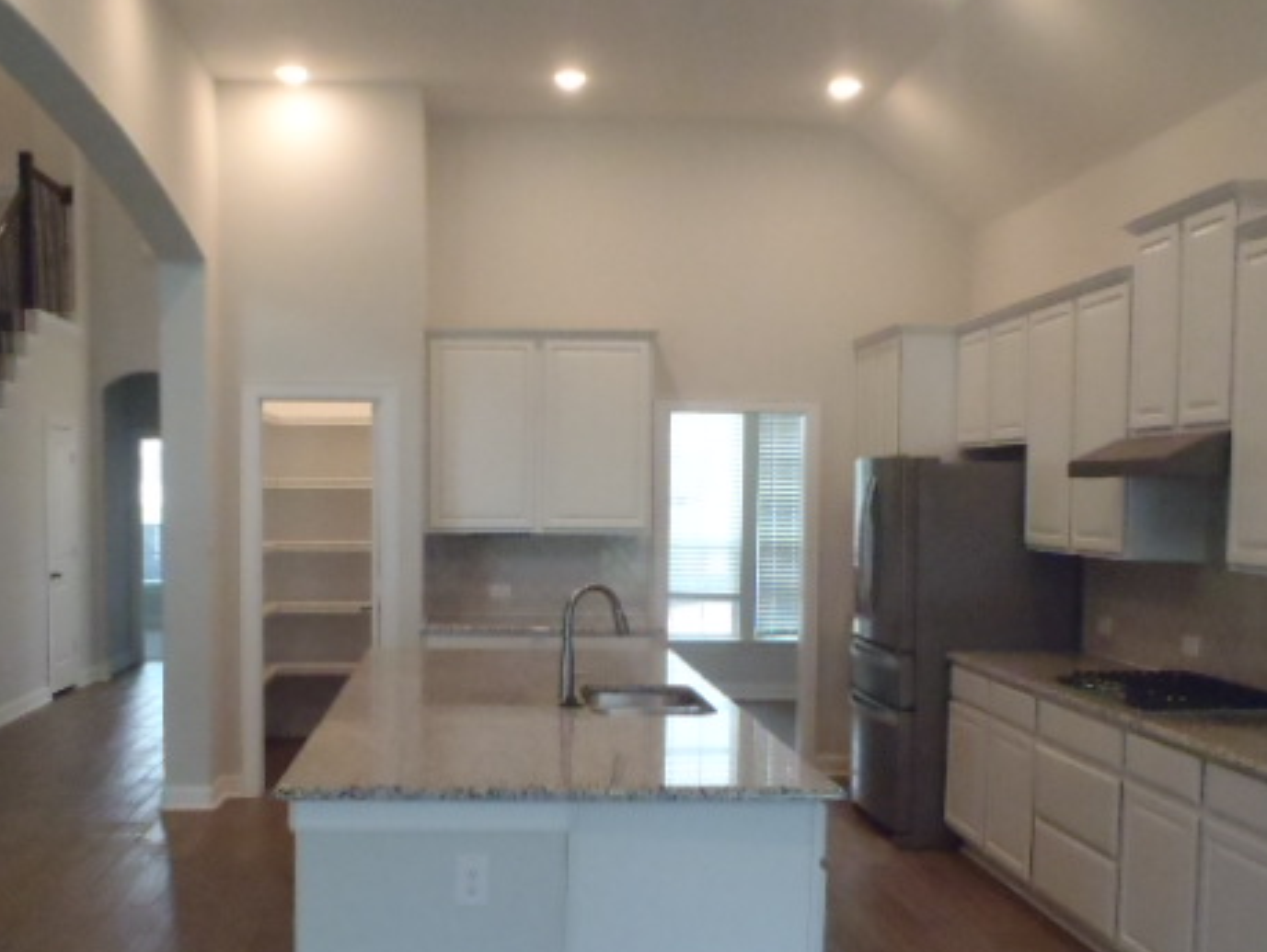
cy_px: 596
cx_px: 549
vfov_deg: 36.6
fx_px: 1429
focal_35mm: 39
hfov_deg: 47.7
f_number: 3.9
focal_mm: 5
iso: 800
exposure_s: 1/80
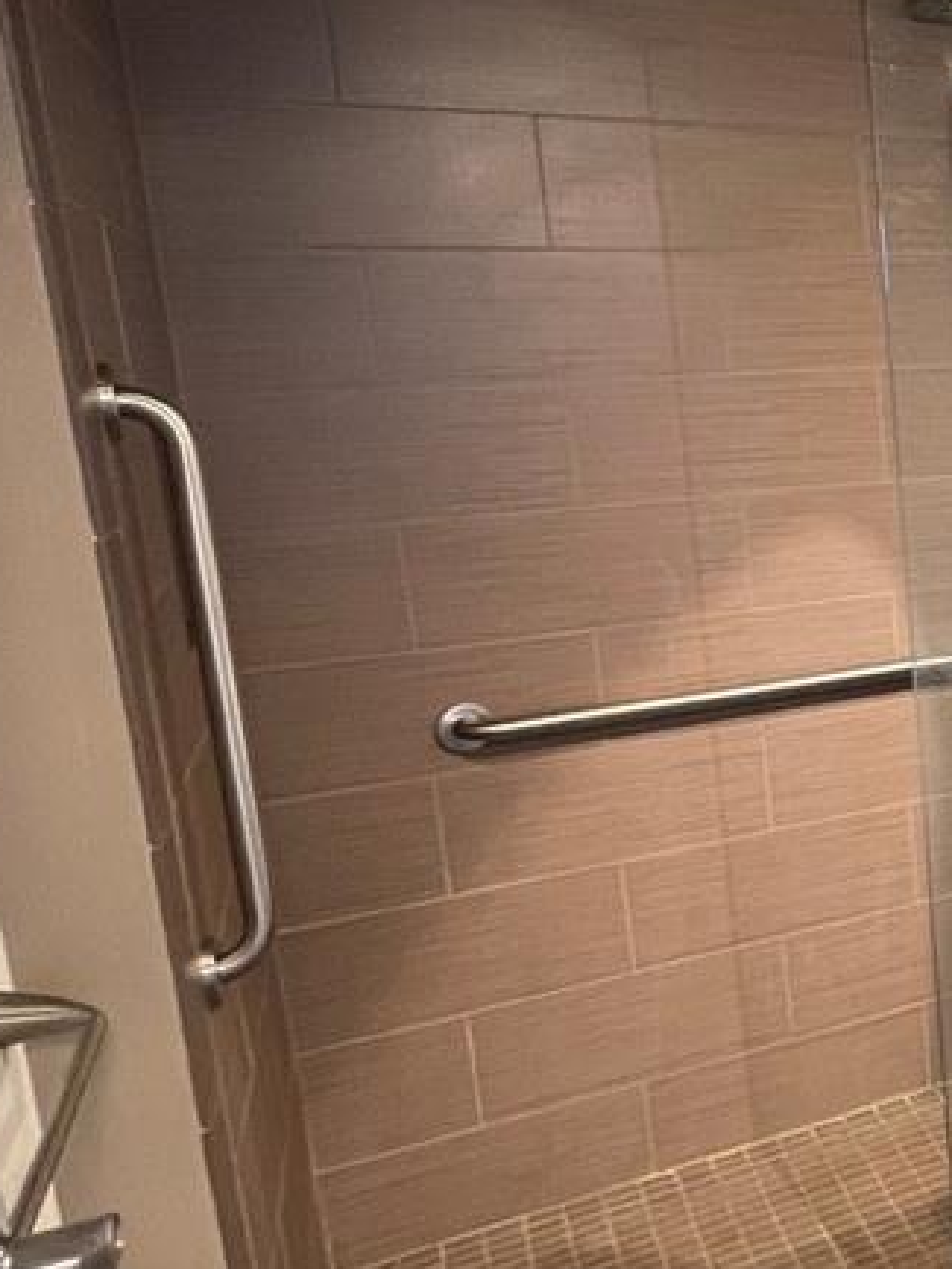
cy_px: 604
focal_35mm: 36
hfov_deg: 30.3
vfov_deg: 51.3
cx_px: 1274
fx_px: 1319
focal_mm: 1.57
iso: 160
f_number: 1.8
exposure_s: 1/60
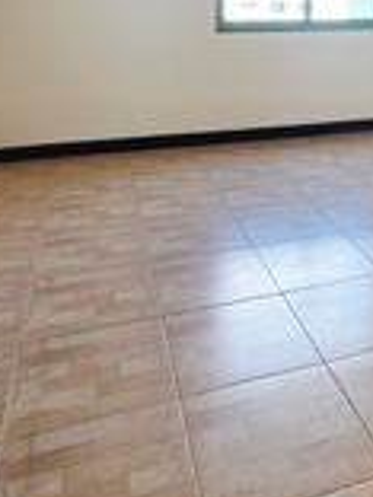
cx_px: 320
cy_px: -2
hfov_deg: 35.9
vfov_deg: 42.3
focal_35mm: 38
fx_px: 546
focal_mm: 2.2
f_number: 1.9
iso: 50
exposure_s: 1/101
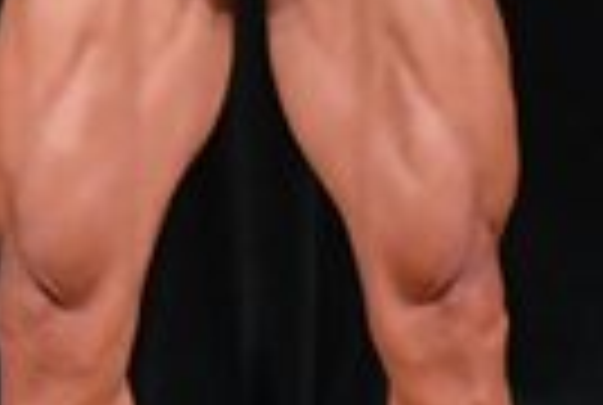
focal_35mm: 1643
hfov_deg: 1.3
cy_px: -117
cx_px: 439
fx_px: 27581
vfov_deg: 0.8
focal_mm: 190
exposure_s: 1/400
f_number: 5.6
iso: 5000
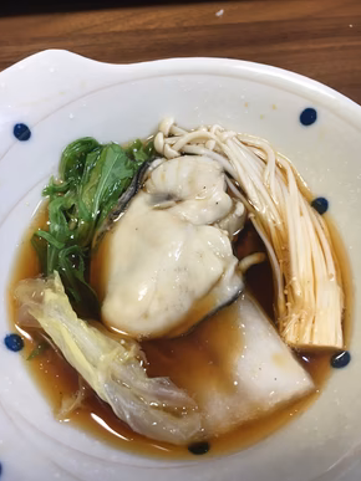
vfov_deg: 60.0
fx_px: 417
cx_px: 176
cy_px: 241
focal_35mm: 30
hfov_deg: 46.8
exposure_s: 1/30
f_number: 2.2
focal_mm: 4.15
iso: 50
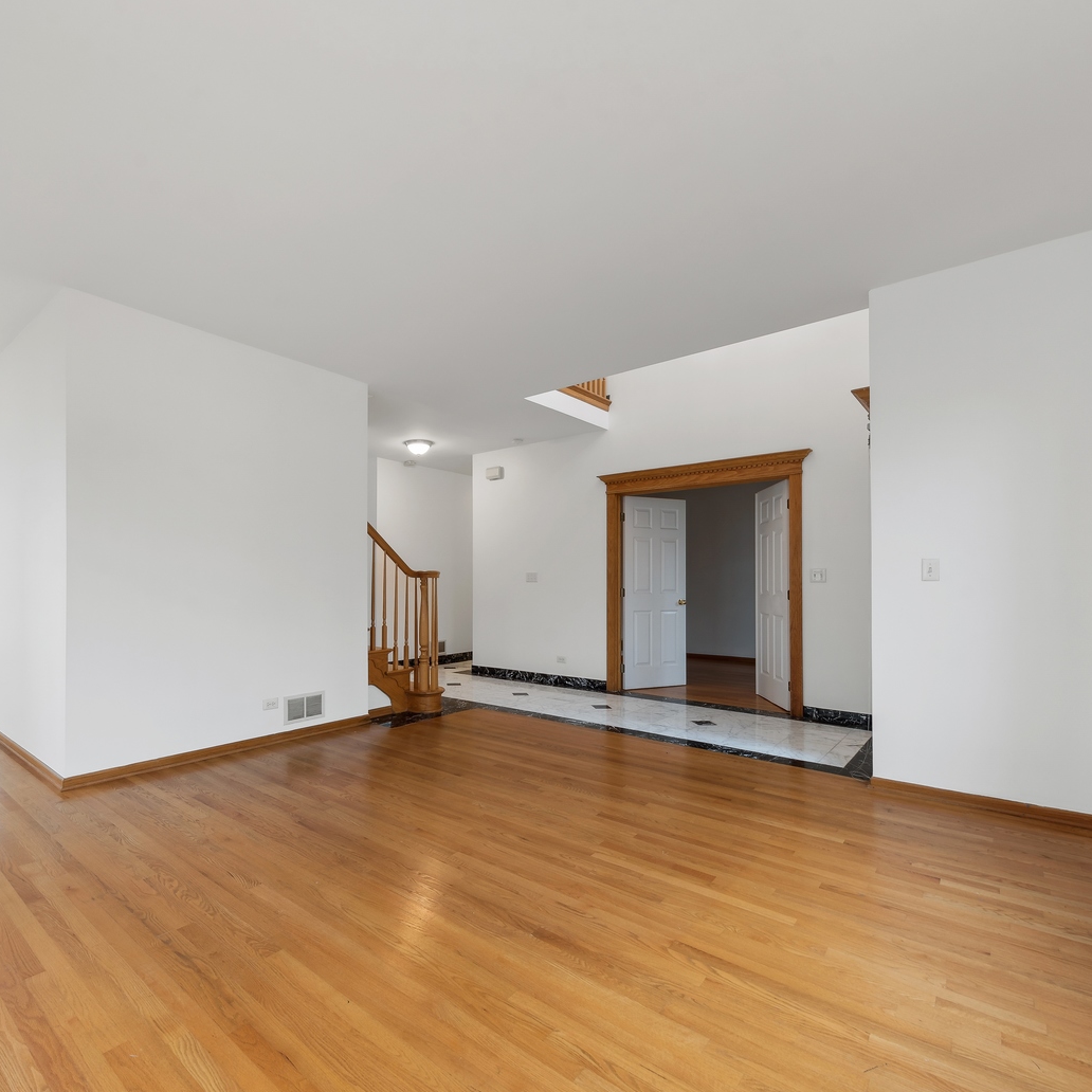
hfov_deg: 86.7
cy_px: 564
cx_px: 454
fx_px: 571
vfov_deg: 87.4
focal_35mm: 16
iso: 200
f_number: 9
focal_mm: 12
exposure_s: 1/5
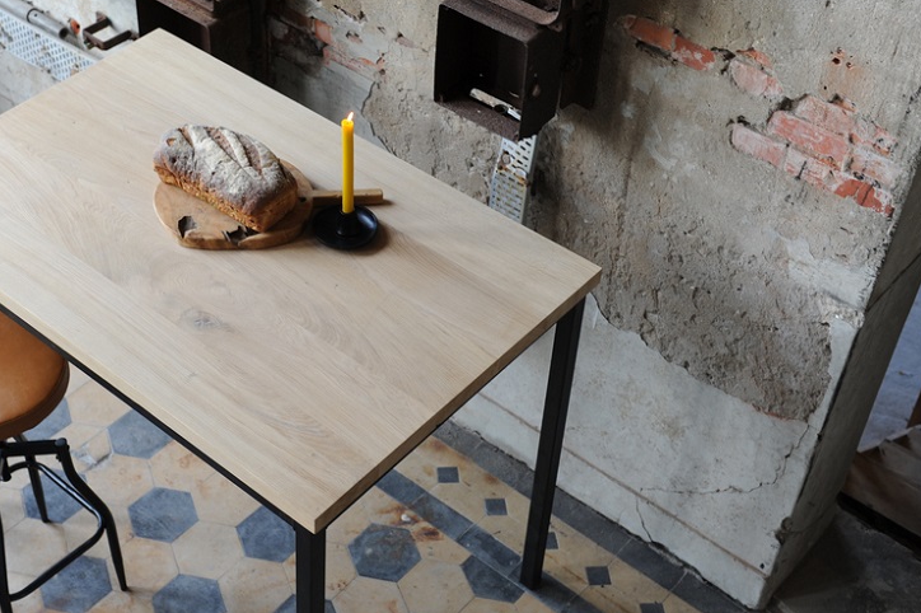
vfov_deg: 23.3
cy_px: 269
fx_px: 1483
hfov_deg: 34.3
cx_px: 341
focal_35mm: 58
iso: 200
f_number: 4
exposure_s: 1/40
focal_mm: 42
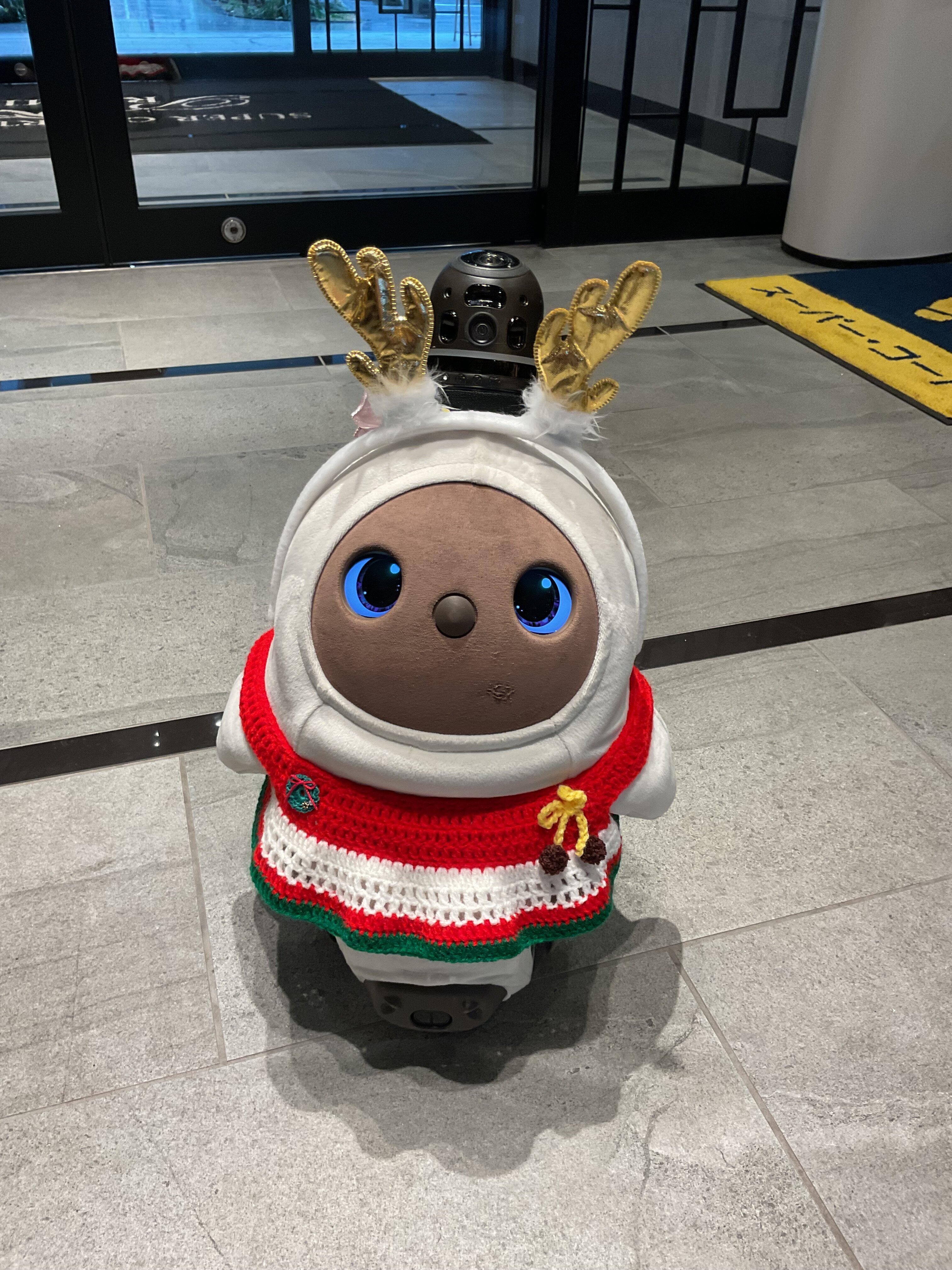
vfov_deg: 61.7
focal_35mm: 29
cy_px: 635
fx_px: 1063
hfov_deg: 48.2
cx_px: 476
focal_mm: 3
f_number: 1.8
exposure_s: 1/100
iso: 64
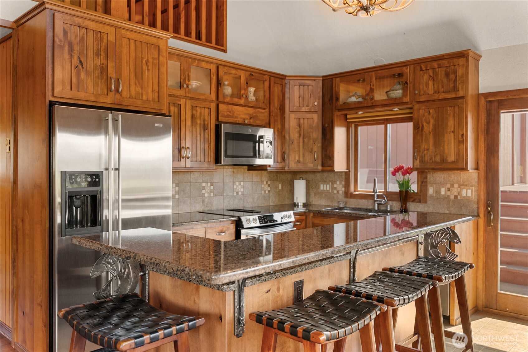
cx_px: 264
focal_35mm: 29
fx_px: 427
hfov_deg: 63.5
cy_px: 176
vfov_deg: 44.9
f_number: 3.5
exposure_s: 1/15
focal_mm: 29.1
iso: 400
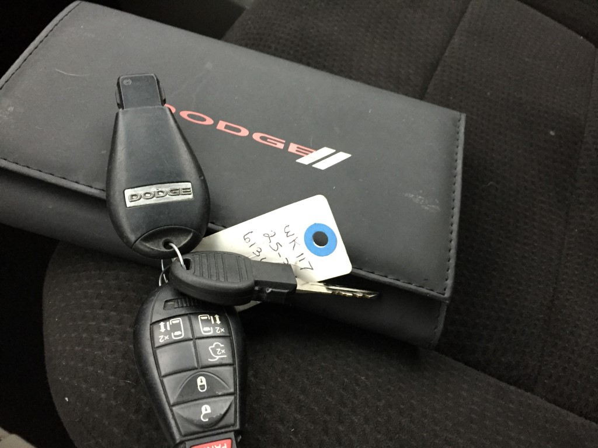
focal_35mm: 29
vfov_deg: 48.2
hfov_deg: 61.7
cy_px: 224
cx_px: 299
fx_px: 501
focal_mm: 4.15
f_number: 2.2
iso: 250
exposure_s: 1/15
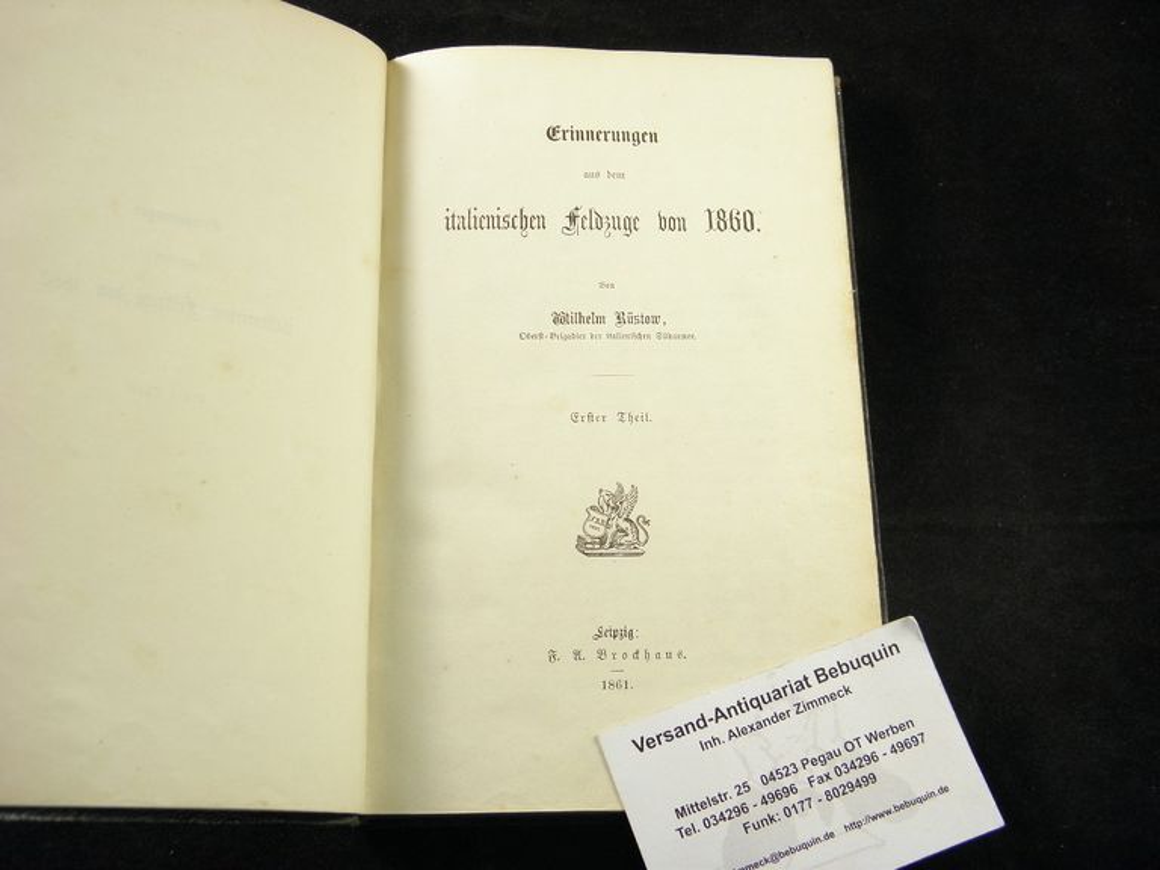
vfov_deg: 35.1
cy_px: 435
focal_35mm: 41
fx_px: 1374
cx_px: 580
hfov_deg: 45.8
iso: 200
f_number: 3.8
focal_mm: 7.5
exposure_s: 1/40
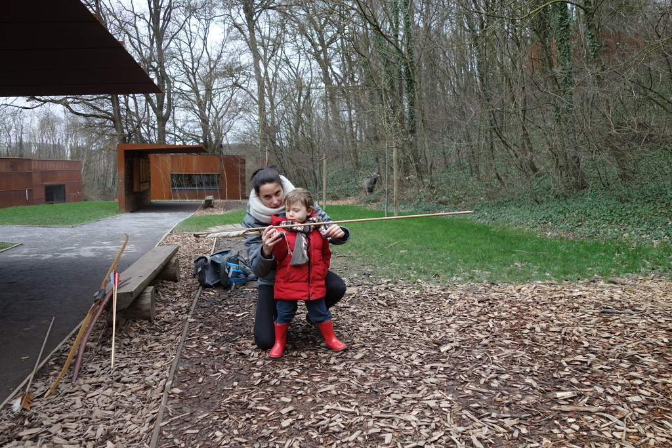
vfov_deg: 46.4
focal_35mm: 28
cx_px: 336
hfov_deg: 65.5
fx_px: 523
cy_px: 224
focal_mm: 10.4
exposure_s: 1/100
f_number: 2.8
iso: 125
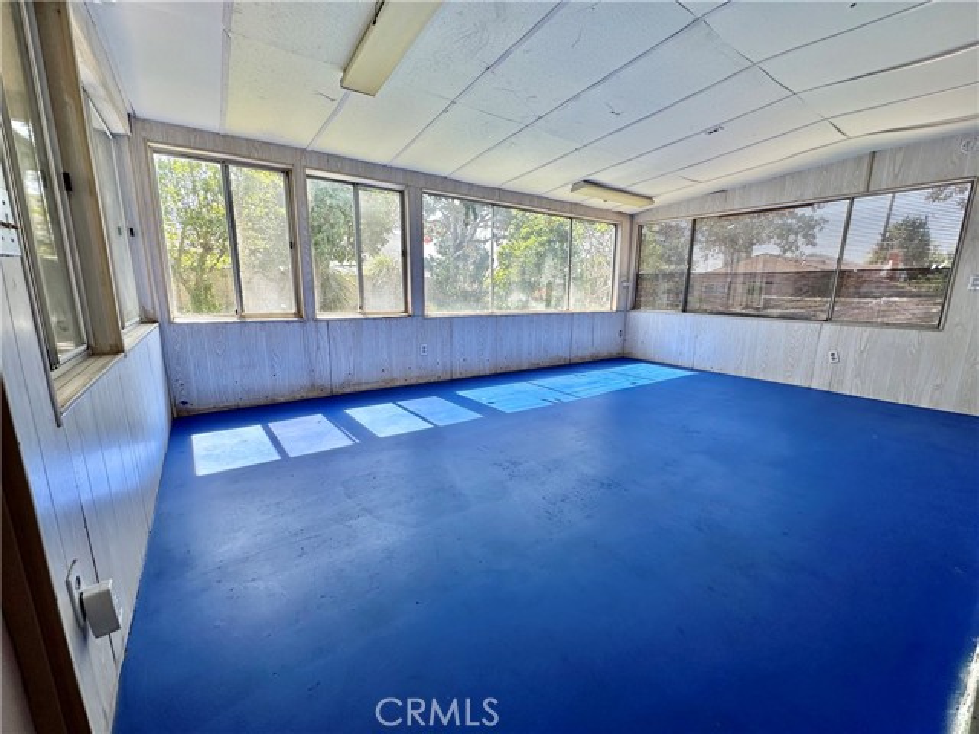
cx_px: 490
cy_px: 367
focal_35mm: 14
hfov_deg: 102.1
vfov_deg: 85.7
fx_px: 396
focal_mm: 2.22
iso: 40
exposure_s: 1/316
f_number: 2.2
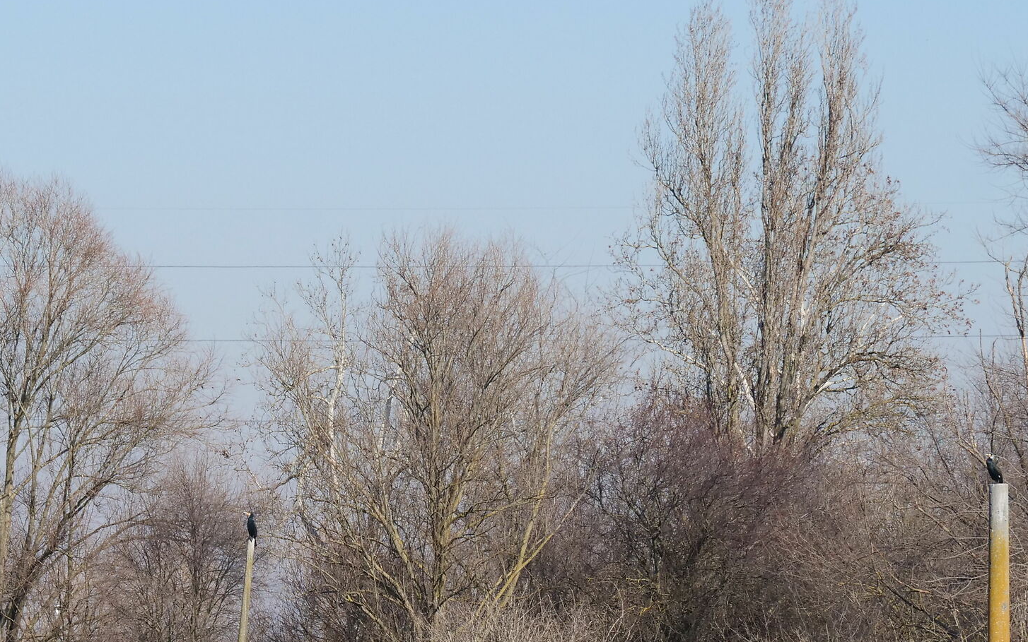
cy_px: 507
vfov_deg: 3.8
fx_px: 9806
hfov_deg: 6.0
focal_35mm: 350
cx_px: 269
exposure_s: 1/250
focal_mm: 100
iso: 320
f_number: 14
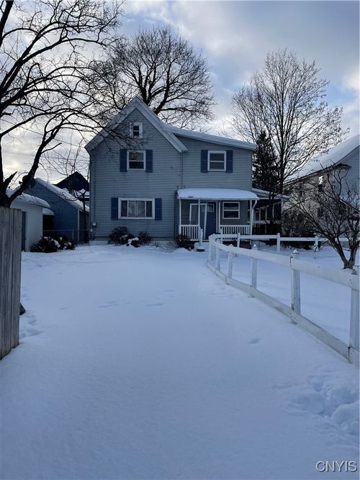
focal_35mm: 26
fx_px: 361
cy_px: 240
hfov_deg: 53.0
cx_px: 180
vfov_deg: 67.3
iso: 32
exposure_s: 1/2681
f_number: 1.6
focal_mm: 4.2
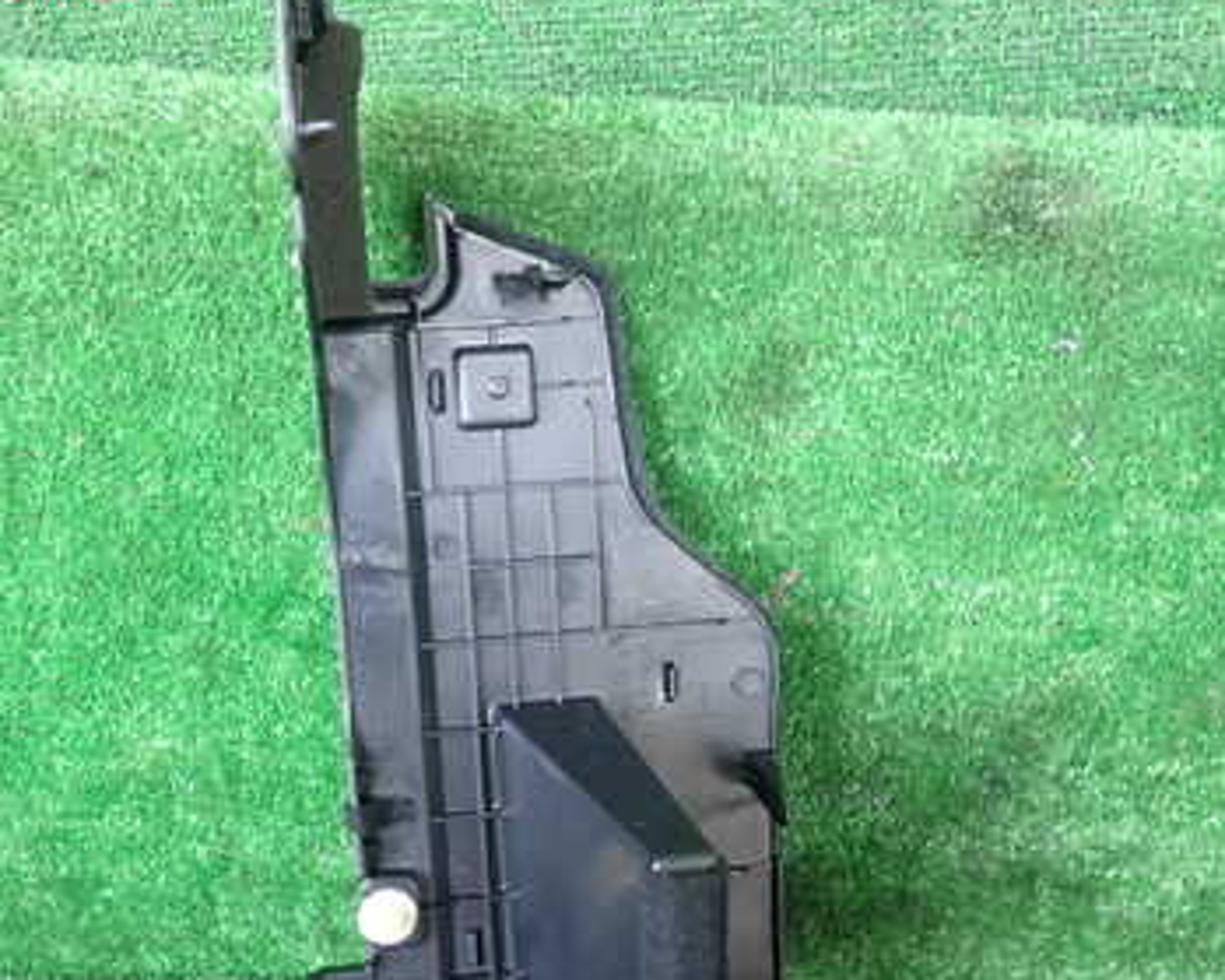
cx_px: 576
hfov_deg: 43.8
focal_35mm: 42
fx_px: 1522
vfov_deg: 35.0
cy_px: 713
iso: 200
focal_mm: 4.5
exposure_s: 1/50
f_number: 2
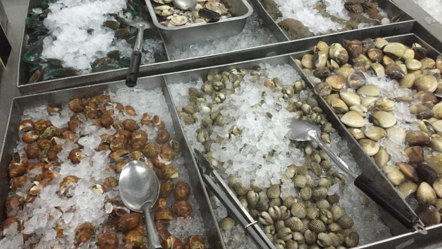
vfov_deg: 36.6
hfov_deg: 61.0
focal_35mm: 32
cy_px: 102
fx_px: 375
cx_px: 219
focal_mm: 4.15
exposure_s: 1/25
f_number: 2.2
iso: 250
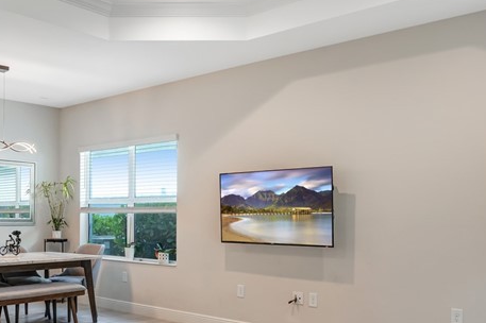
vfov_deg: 34.7
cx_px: 143
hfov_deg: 49.4
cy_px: 215
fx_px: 513
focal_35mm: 38
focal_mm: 16
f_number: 9
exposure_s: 1/6
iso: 200
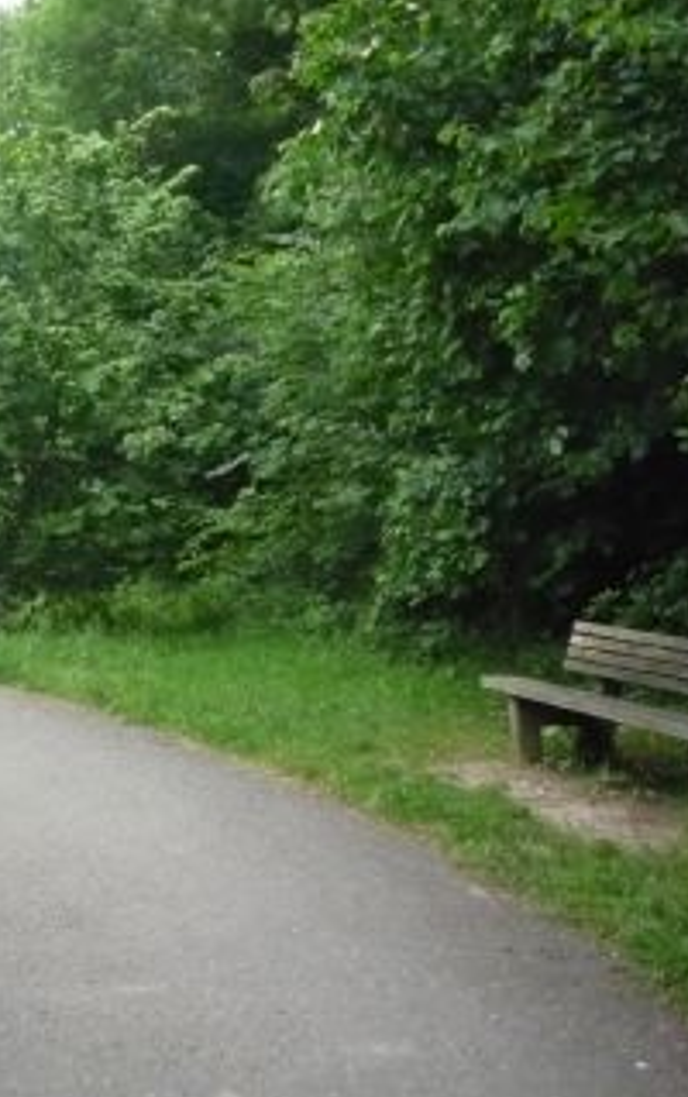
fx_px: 1527
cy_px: 561
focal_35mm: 51
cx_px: 45
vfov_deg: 39.5
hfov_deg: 24.5
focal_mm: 5.2
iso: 800
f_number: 5.6
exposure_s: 1/400
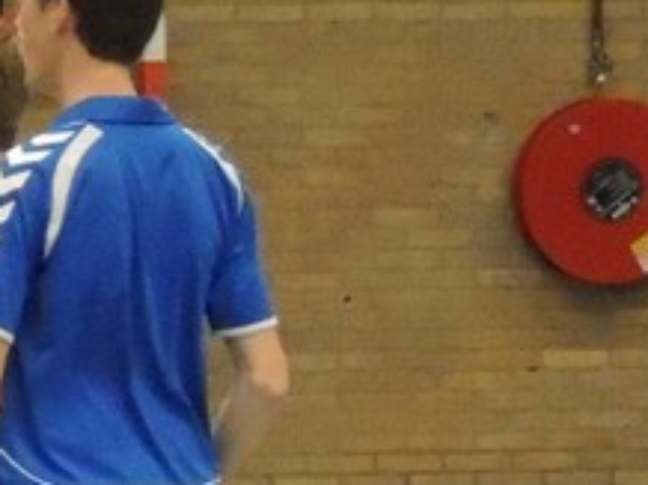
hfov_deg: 4.0
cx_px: -740
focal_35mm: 494
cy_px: 396
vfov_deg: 3.0
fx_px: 9237
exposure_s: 1/100
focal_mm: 18.7
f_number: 4.2
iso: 3200
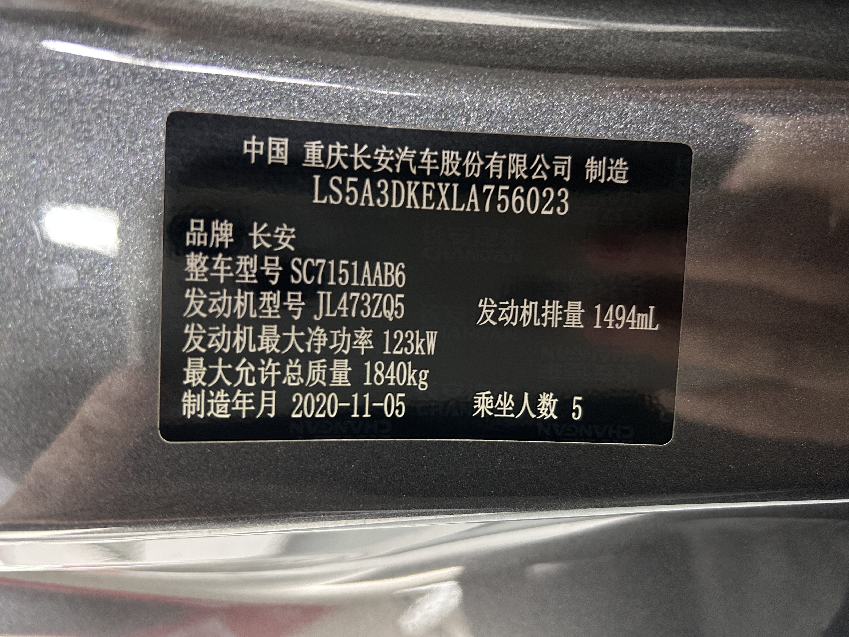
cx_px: 424
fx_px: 638
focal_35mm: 26
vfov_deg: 53.1
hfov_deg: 67.3
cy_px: 318
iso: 500
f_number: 1.5
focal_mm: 5.7
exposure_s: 1/30
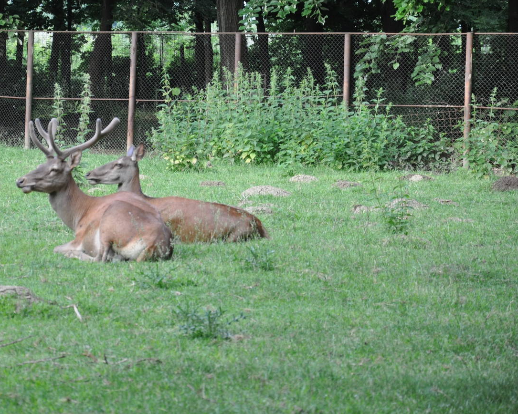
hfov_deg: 8.9
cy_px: 161
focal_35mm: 218
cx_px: 151
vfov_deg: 7.1
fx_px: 3337
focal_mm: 105
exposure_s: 1/250
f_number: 5.6
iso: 800
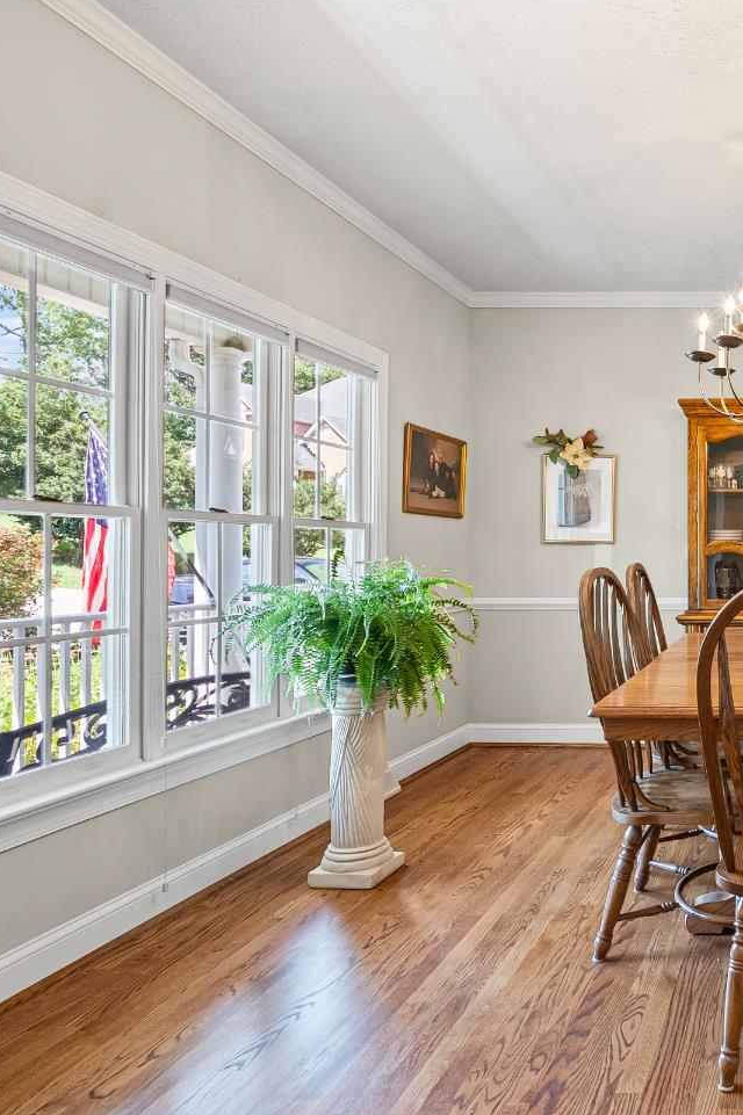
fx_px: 774
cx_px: 733
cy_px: 574
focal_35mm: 25
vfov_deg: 71.5
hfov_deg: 44.2
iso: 800
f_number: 8
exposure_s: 1/3
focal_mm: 16
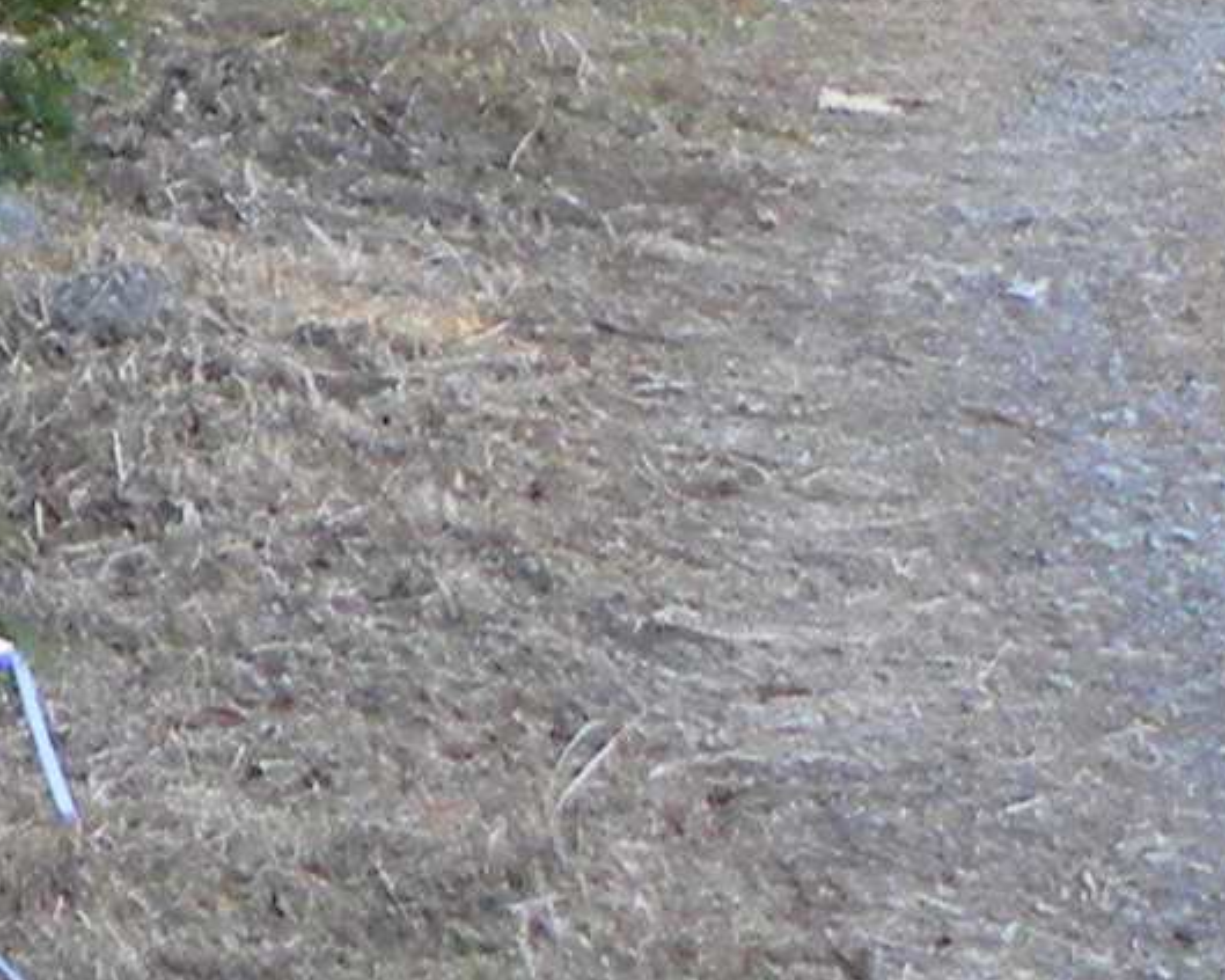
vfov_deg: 7.1
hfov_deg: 8.2
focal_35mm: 192
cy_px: -2027
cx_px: -2670
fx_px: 6960
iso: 139
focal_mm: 4.6
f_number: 2.8
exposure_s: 1/75.1
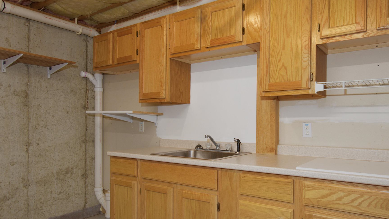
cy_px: 130
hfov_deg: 71.5
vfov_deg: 44.2
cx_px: 223
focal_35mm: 26
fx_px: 268
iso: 320
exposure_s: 1/5
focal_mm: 14
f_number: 7.1
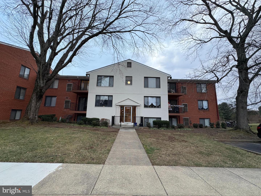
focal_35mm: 14
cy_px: 98
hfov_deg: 102.1
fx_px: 106
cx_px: 130
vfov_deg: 85.7
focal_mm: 2.22
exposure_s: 1/99
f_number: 2.2
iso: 200
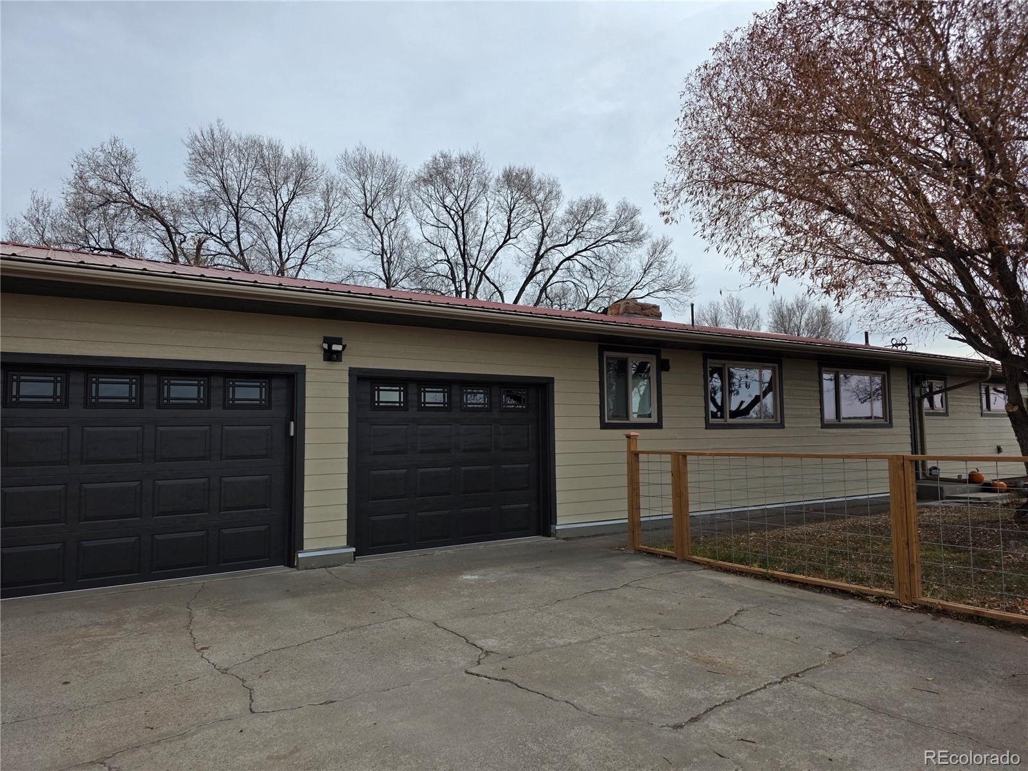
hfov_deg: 73.9
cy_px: 386
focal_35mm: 23
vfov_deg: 58.9
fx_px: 683
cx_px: 514
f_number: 1.7
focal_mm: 6.3
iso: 80
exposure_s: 1/6150
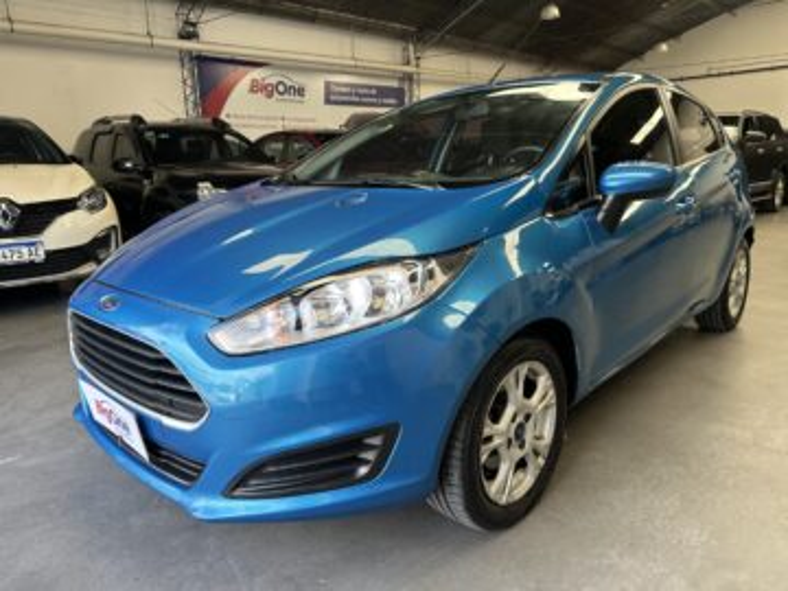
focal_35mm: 24
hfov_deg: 71.6
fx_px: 546
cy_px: 296
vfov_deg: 56.8
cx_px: 394
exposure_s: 1/186
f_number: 1.78
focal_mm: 6.86
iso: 64
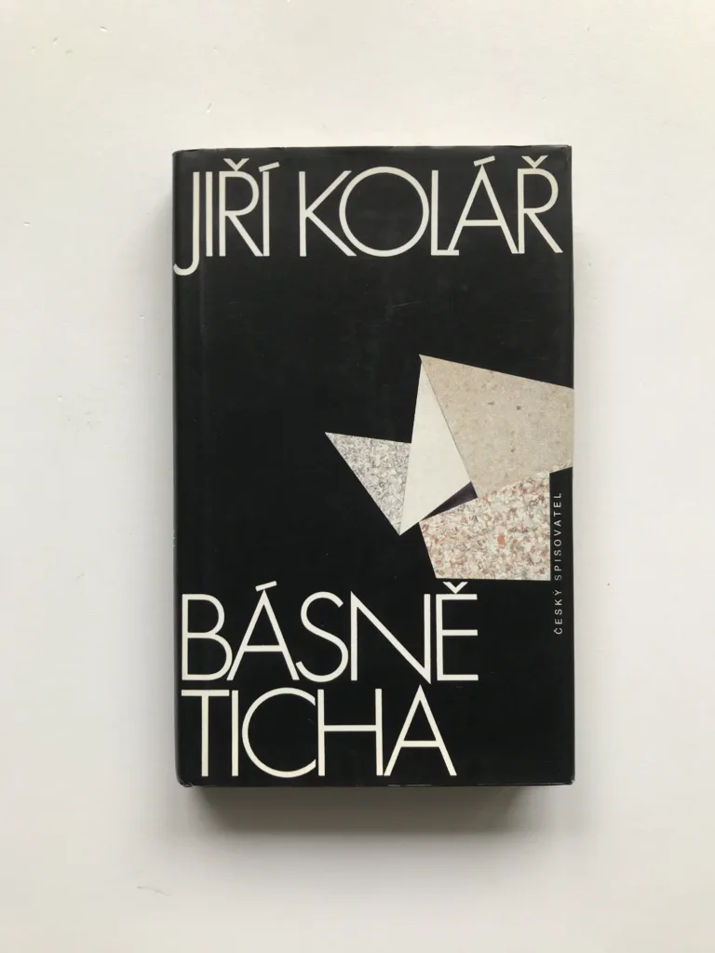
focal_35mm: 28
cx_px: 358
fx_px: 771
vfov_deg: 63.4
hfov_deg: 49.7
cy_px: 476
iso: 25
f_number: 1.8
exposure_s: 1/50
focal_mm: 3.99
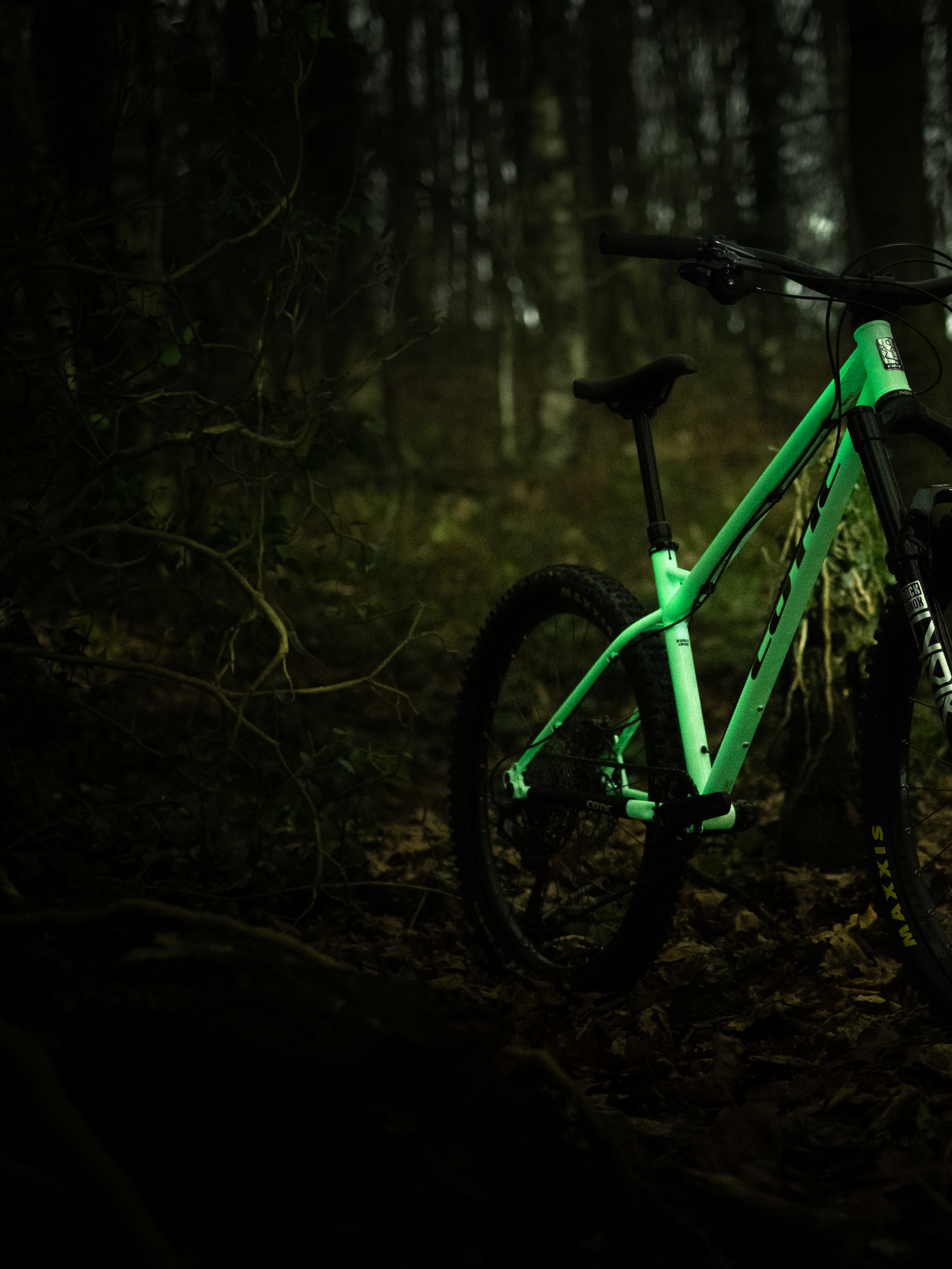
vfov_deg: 25.3
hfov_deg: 19.0
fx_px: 2824
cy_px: 638
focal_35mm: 77
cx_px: 688
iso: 2000
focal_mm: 35
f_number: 1.4
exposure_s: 1
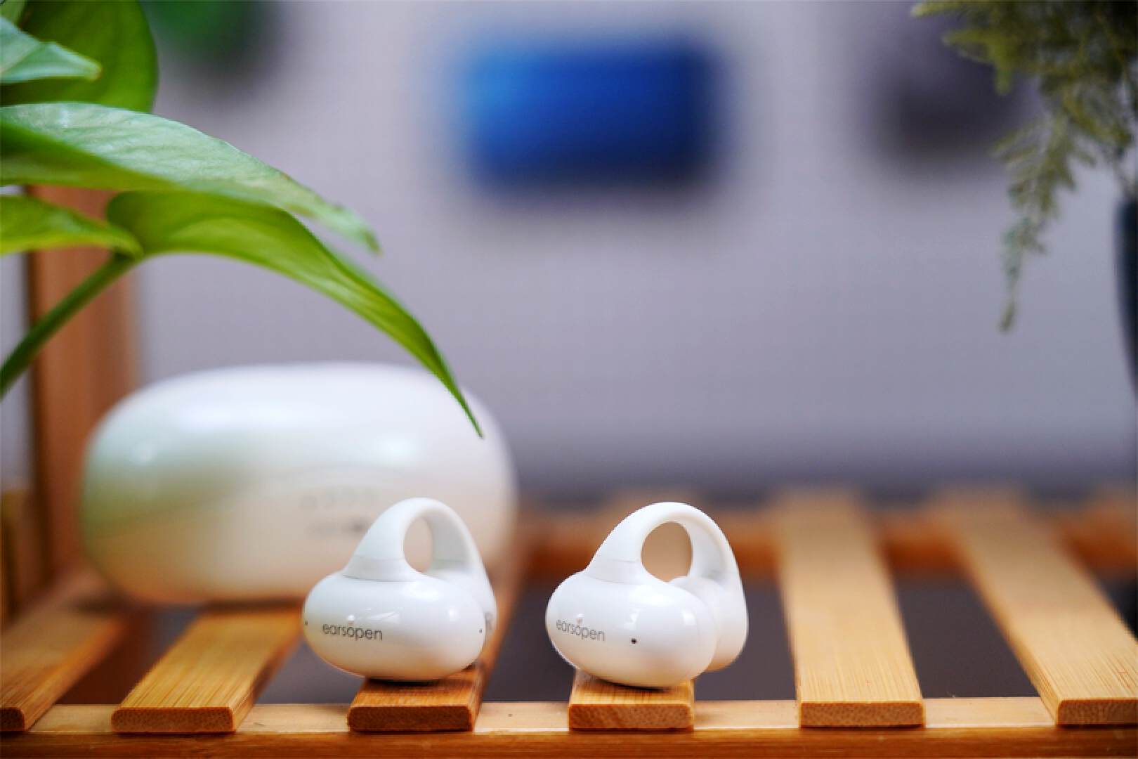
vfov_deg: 14.6
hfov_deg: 21.7
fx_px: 2971
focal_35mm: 94
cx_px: 569
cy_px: 380
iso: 500
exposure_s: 1/100
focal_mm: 94
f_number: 4
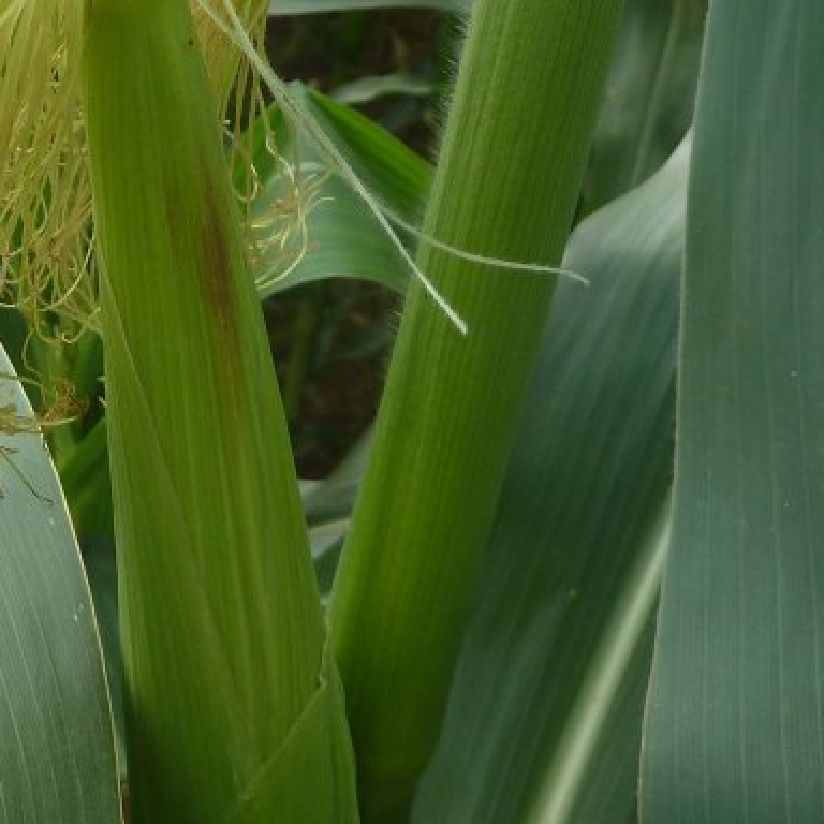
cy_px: 77
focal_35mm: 59
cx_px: -92
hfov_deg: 26.6
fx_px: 1589
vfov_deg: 28.0
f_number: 3.3
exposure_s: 1/80
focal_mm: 4.1
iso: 80
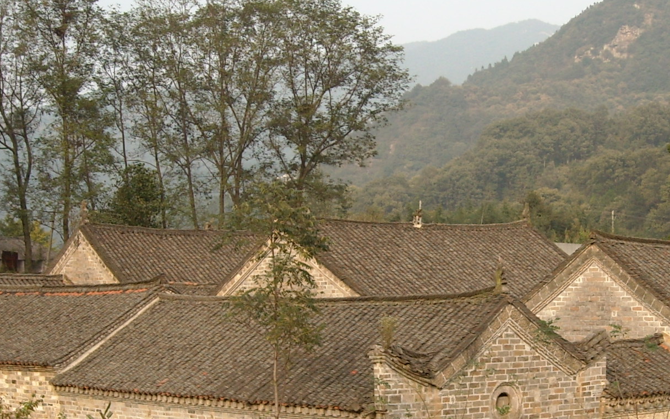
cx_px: 476
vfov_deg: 16.4
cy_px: 308
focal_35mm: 79
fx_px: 1443
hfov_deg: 25.9
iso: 64
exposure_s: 1/353
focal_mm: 5.7
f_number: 2.8
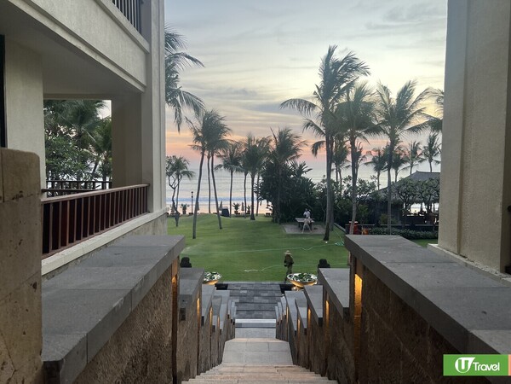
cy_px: 192
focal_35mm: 26
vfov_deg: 53.1
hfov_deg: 67.3
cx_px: 256
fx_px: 384
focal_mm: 5.7
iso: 64
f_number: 1.5
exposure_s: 1/100
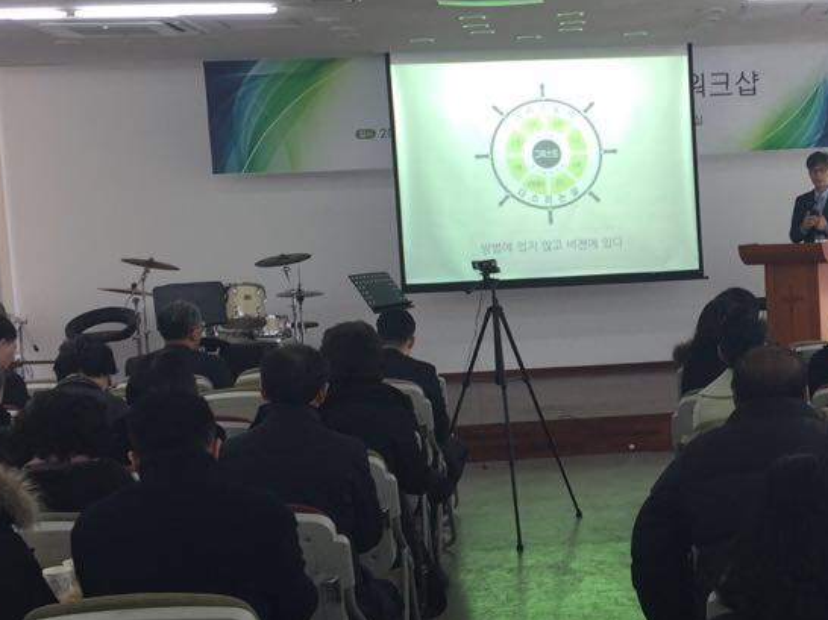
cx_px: 801
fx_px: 1626
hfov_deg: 27.2
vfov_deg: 21.6
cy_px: 337
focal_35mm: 68
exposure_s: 1/60
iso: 32
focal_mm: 4.15
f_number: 2.2
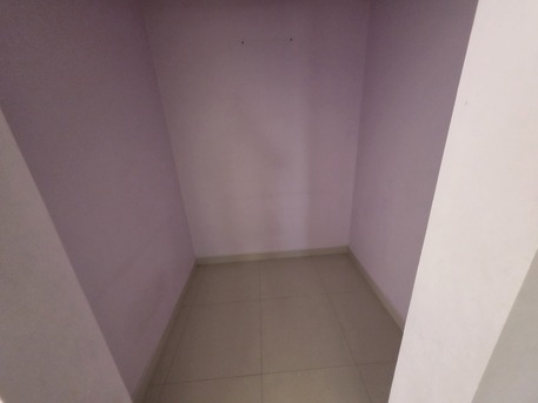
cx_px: 269
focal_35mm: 13
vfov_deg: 89.9
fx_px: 202
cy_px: 202
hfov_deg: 106.2
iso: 400
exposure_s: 1/50
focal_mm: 2.2
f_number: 1.9
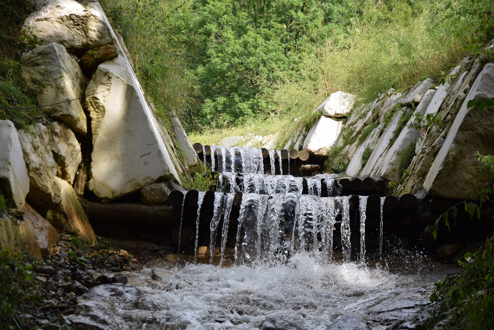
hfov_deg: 19.5
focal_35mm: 105
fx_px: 1441
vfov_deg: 13.0
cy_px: 165
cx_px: 247
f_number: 6.3
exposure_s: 1/320
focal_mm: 70
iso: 200
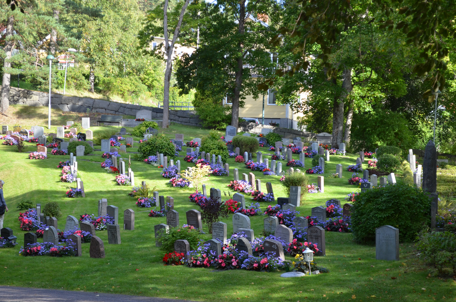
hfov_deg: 24.7
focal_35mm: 82
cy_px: 151
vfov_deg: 16.5
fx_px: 1043
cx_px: 228
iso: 400
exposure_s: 1/250
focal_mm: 55
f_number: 5.6
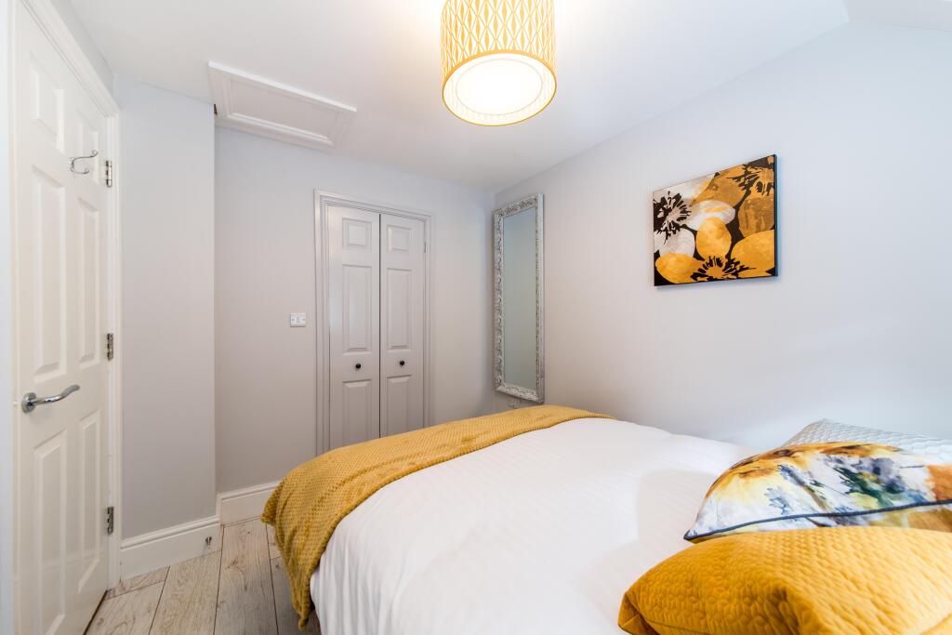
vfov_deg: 90.0
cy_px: 318
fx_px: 317
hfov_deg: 112.6
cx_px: 476
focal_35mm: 12
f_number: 10
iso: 100
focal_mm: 12
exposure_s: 1/1.67
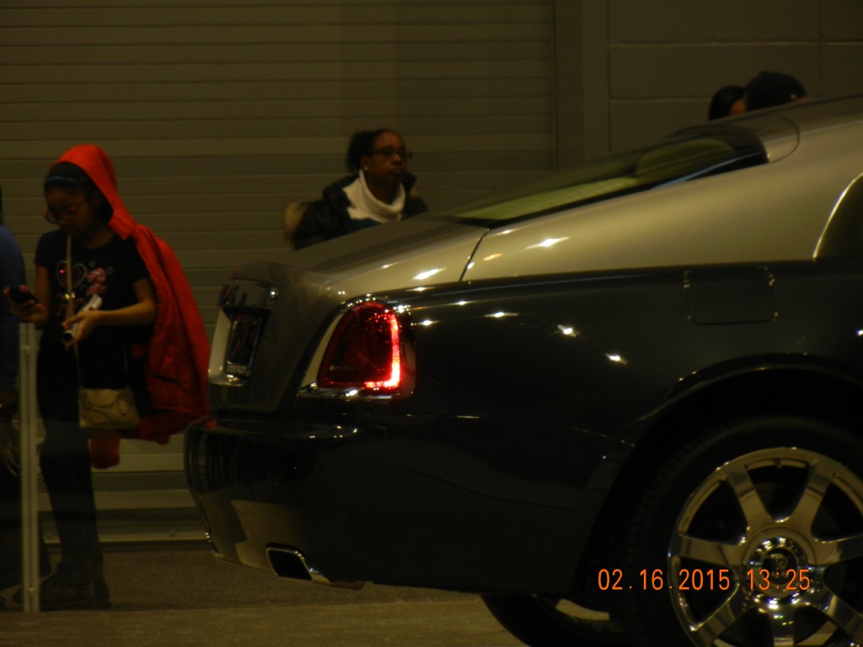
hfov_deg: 7.6
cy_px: 324
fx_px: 6532
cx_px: 432
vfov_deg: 5.7
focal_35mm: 262
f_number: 5.1
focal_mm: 47.2
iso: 200
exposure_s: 1/60
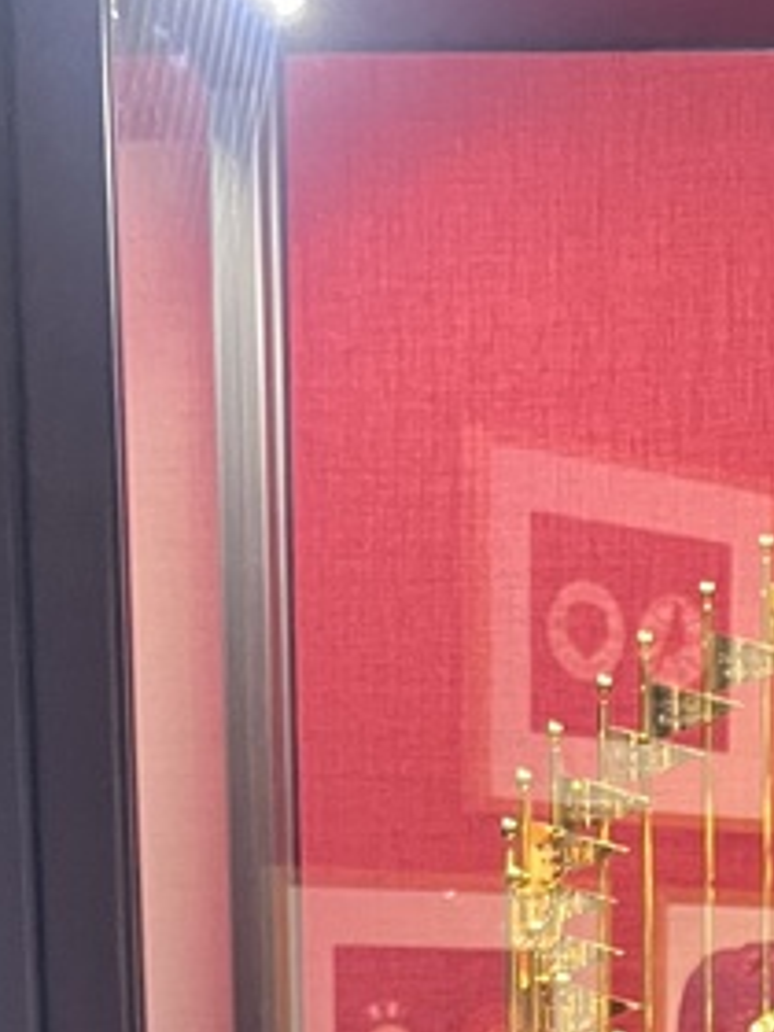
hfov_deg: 15.4
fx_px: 2832
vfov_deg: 18.5
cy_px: 1511
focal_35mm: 95
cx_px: 686
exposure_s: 1/40
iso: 640
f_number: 1.6
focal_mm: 5.1
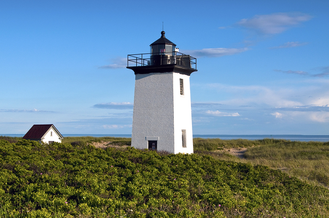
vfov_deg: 25.7
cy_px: 109
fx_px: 479
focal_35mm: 52
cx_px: 164
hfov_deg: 37.9
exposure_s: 1/200
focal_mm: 35
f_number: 16
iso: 200
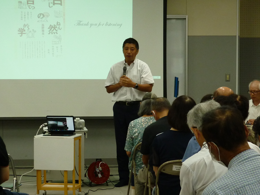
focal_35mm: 106
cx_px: 130
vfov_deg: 14.0
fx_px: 796
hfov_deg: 18.5
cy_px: 98
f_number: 3.6
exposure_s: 1/50
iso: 200
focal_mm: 9.9
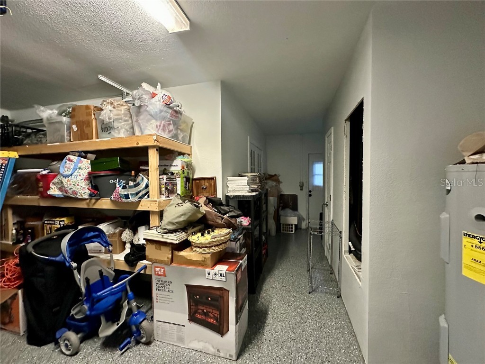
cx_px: 242
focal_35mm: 14
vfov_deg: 85.7
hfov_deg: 102.1
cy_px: 182
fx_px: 196
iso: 800
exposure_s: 1/60
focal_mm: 2.22
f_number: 2.2
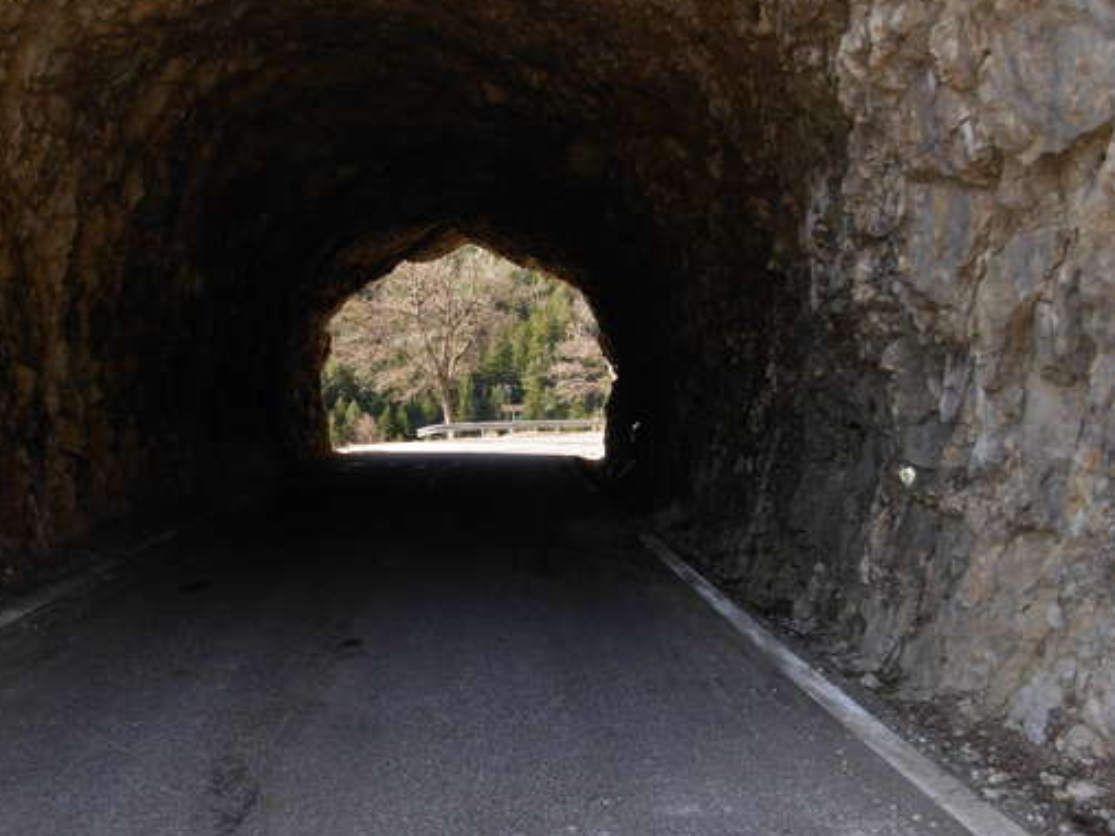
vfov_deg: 32.2
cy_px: 392
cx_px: 504
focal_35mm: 45
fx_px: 1449
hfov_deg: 42.0
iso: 79
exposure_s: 1/264
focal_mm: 6.3
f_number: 2.9
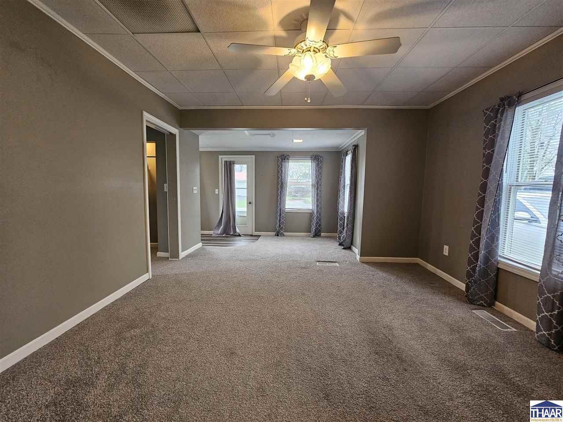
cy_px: 211
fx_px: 211
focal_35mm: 13
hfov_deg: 106.2
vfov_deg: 89.9
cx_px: 282
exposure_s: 1/60
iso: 320
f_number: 2.2
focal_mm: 2.2
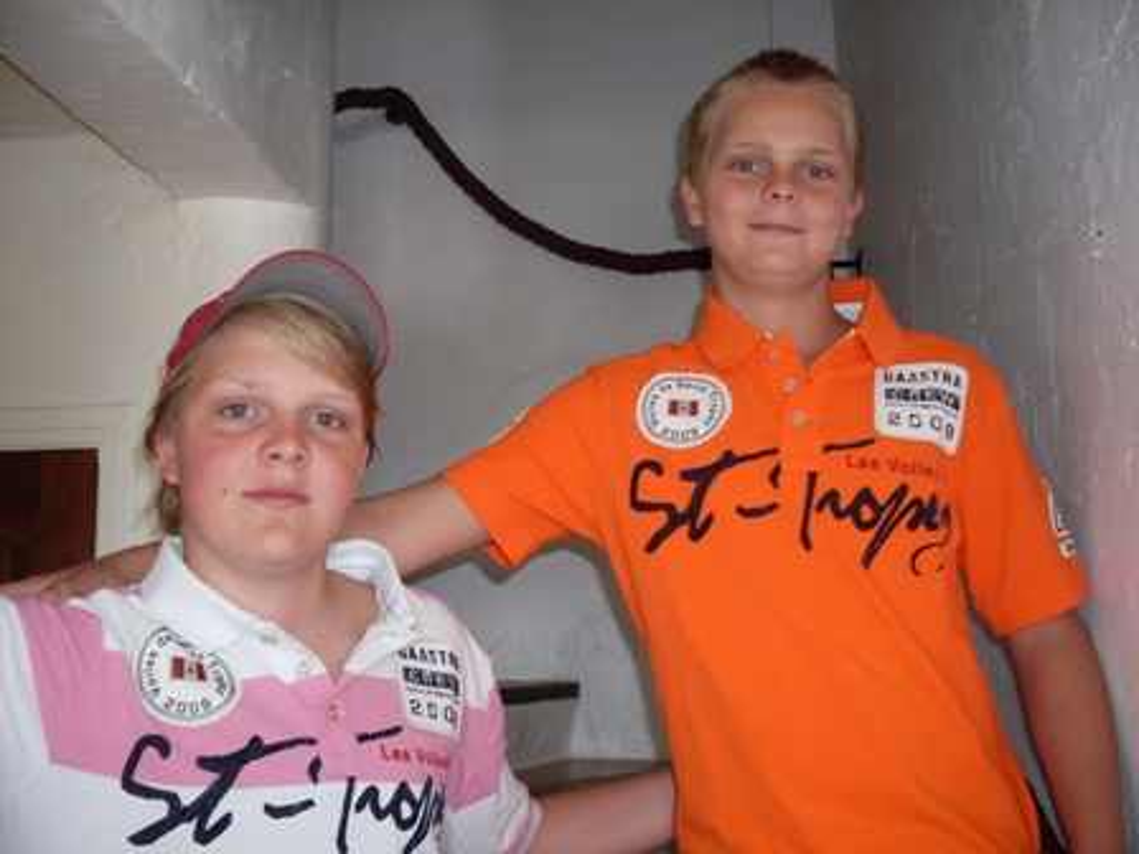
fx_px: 1250
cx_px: 570
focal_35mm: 38
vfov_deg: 37.7
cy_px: 427
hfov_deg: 49.0
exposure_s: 1/45
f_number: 2.8
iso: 100
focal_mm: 6.3
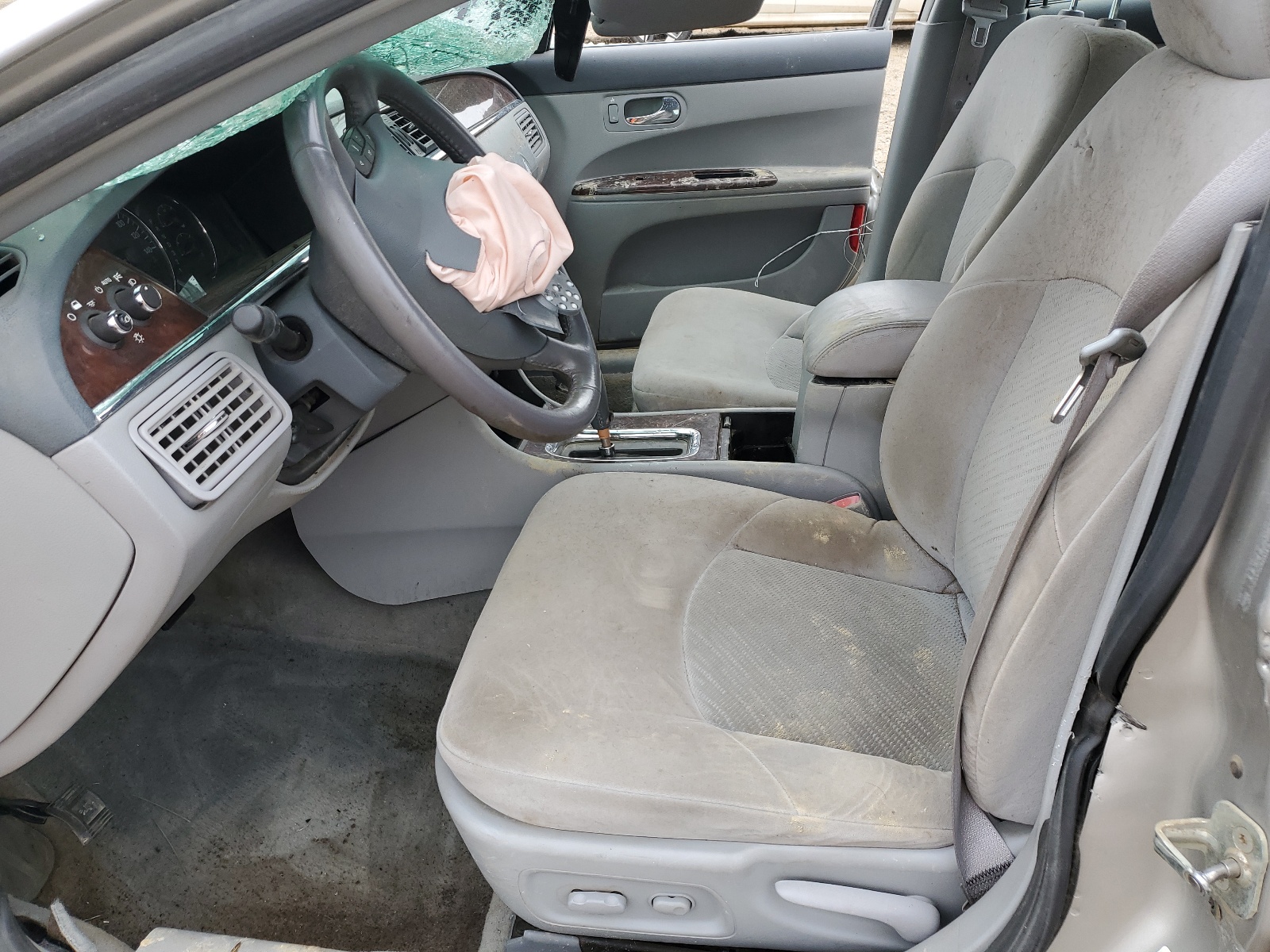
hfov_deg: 67.3
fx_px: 954
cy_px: 476
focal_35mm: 26
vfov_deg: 53.1
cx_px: 635
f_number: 1.5
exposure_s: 1/278
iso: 50
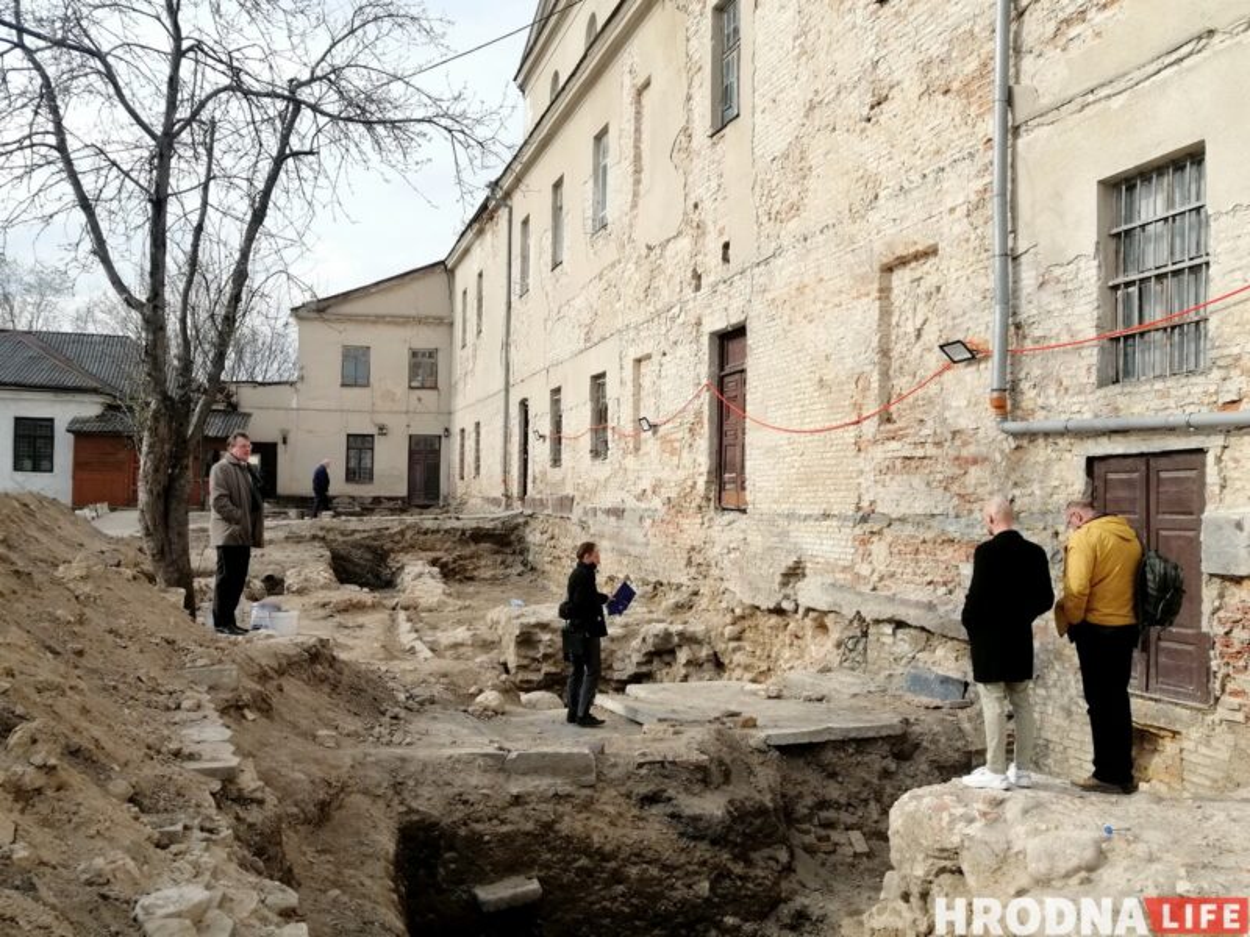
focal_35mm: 27
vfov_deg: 51.4
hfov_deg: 65.3
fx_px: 975
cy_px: 468
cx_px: 625
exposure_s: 1/628
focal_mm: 3.95
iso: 50
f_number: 1.8
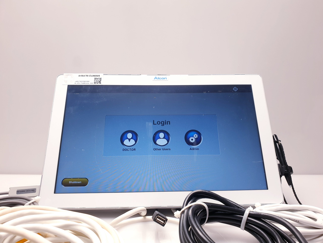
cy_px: 122
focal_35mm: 26
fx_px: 243
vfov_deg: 53.1
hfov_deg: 67.3
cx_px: 162
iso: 80
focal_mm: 4.3
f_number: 2.4
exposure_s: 1/100
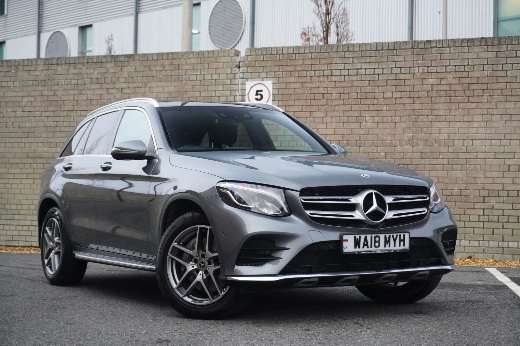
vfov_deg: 20.6
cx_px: 260
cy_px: 173
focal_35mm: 66
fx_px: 953
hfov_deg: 30.5
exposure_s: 1/160
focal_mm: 44
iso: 3200
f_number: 5.6
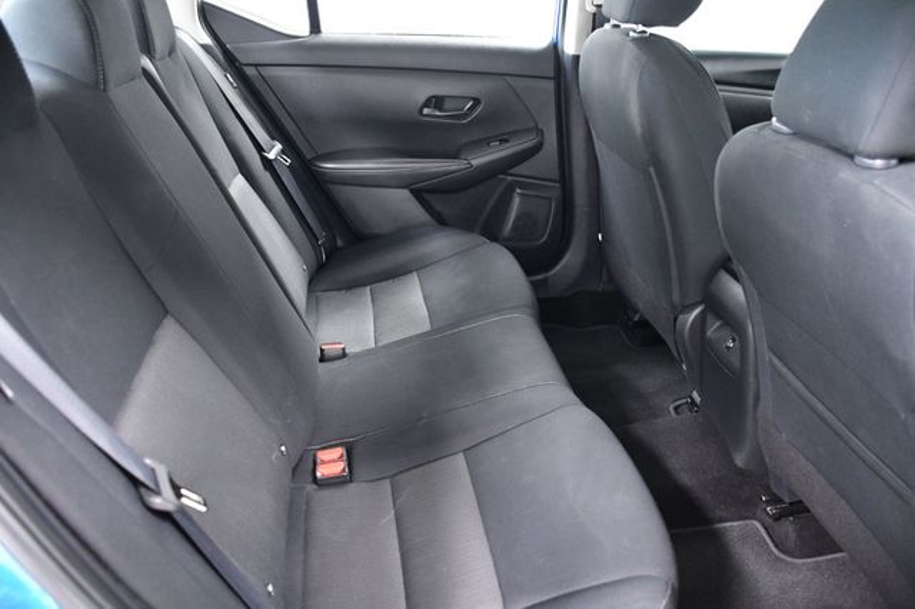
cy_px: 304
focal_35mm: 27
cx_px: 458
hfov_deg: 67.4
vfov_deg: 47.9
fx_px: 686
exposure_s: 1/50
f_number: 3.5
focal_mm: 18
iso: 2500
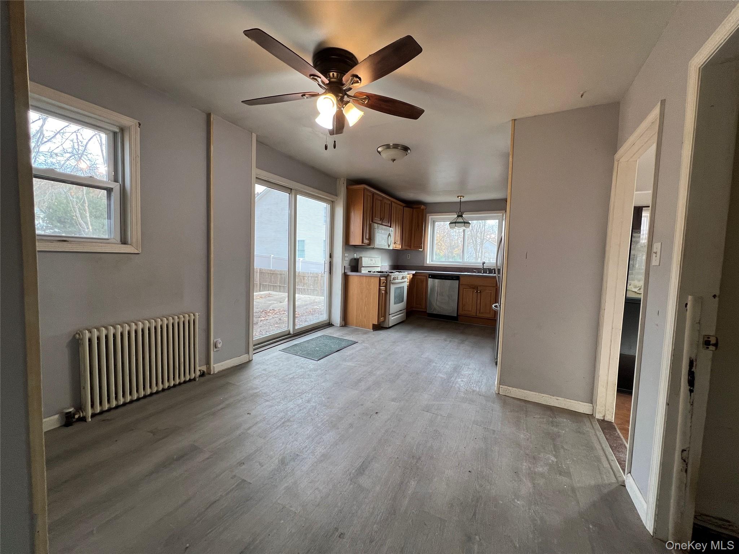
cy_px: 277
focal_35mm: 13
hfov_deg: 106.2
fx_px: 278
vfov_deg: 89.9
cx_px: 370
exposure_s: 1/120
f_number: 1.8
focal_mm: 1.57
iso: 80
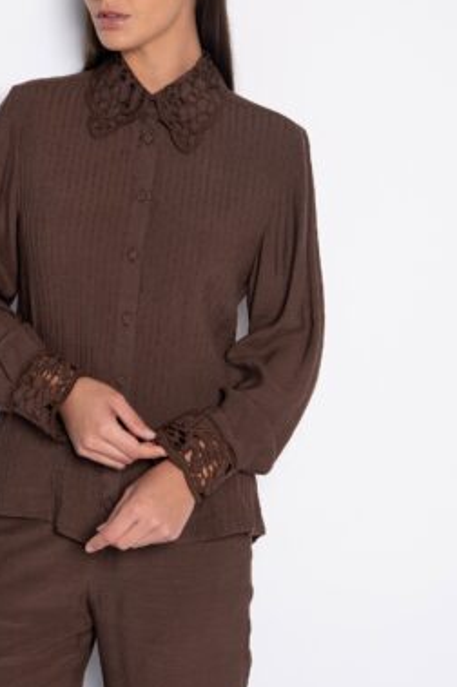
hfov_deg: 18.5
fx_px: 1392
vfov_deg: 27.7
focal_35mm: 73
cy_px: 298
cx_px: 123
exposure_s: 1/160
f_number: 5
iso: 200
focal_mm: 46
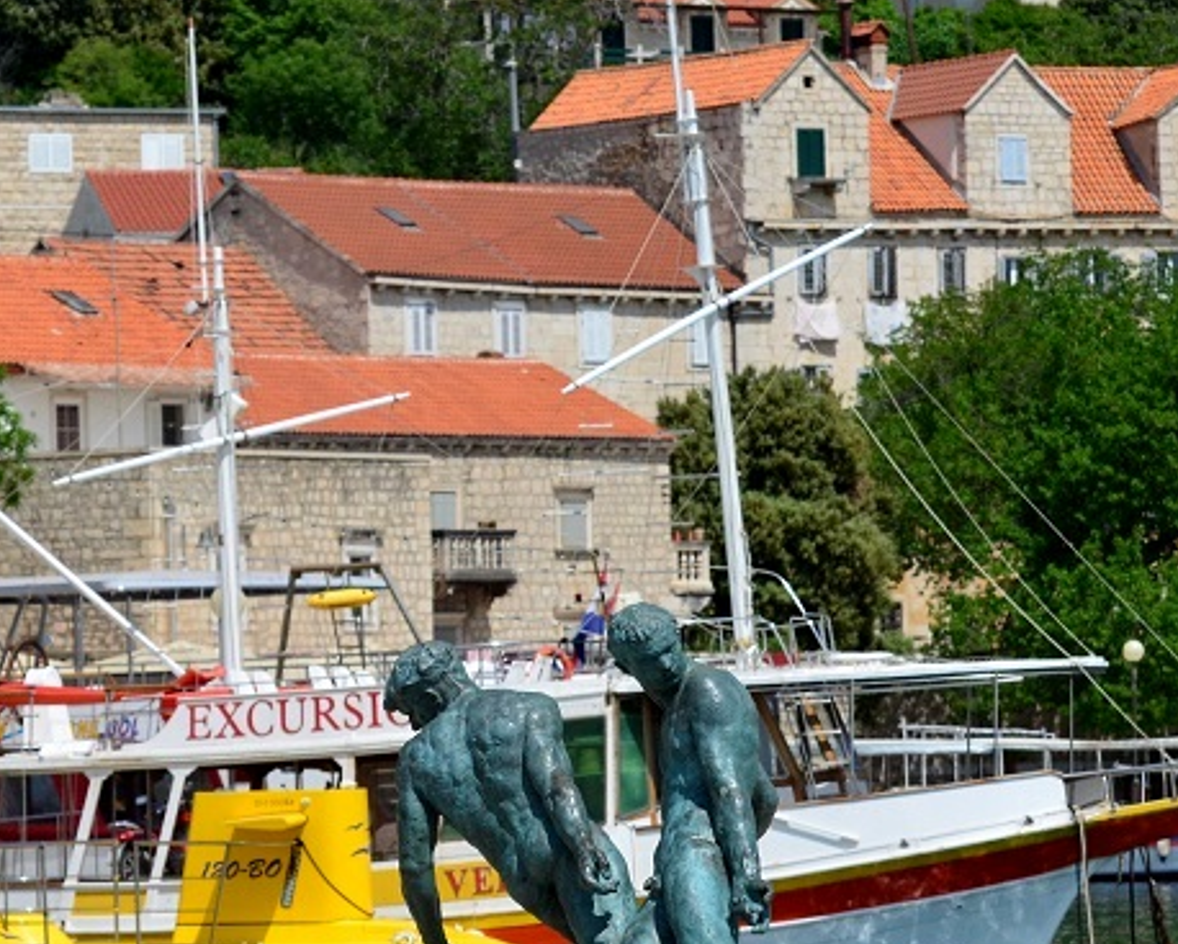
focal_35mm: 245
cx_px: 583
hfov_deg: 7.9
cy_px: 472
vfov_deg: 6.3
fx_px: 8547
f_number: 6.3
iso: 900
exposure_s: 1/8000
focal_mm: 80
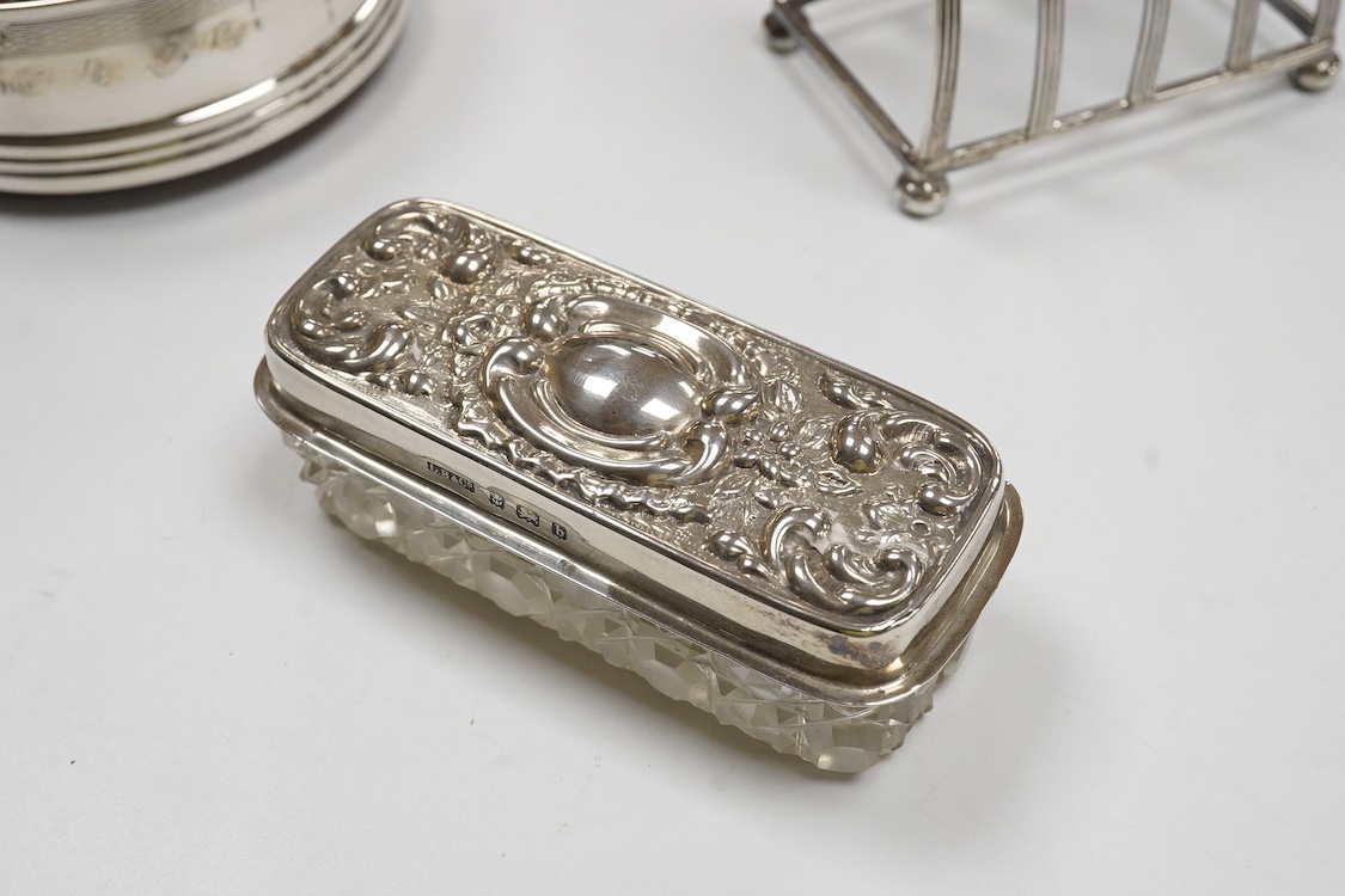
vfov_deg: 29.9
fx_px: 1681
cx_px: 672
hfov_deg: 43.6
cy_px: 448
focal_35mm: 45
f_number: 16
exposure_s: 1/160
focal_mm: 30
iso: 2500
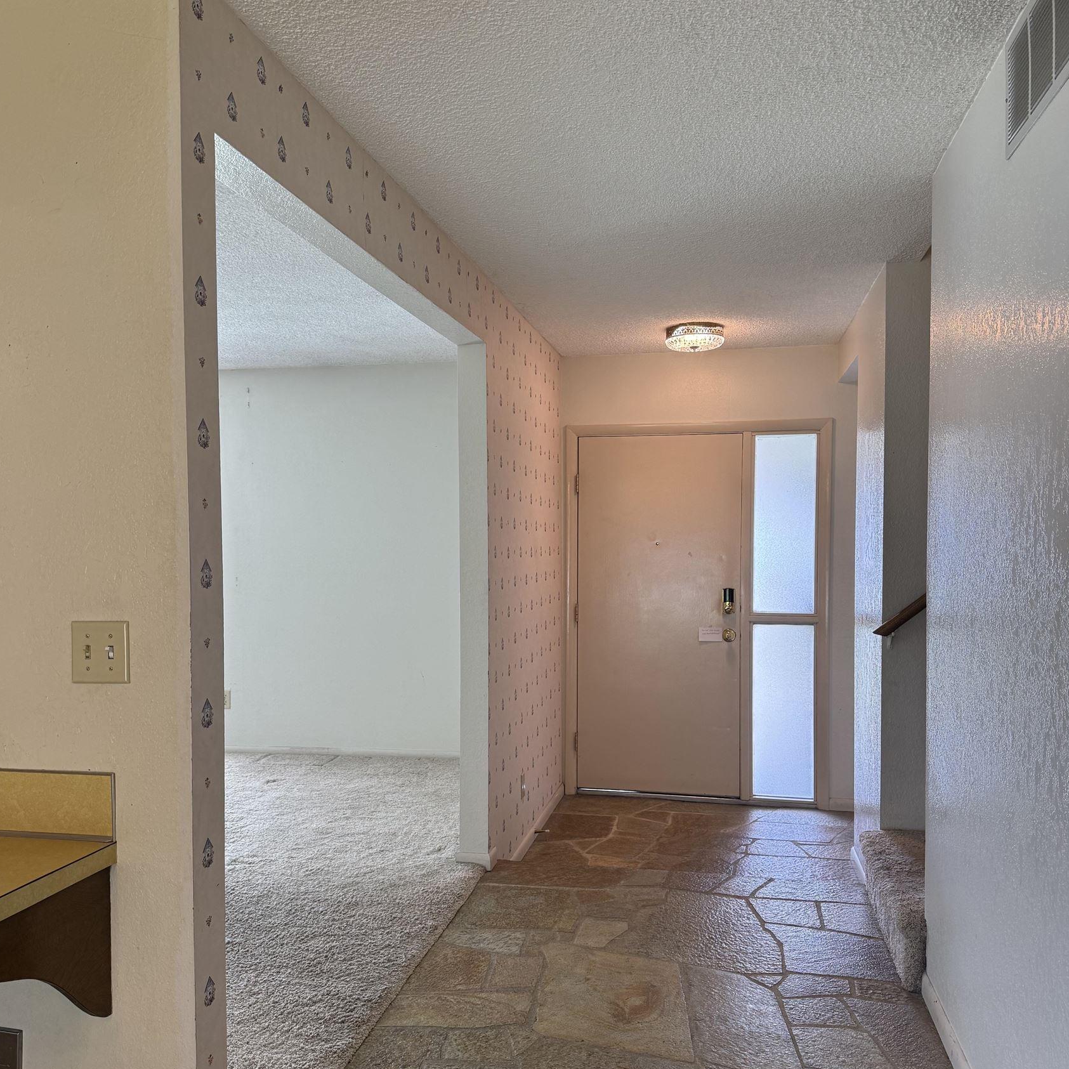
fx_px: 1013
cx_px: 528
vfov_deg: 55.6
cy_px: 568
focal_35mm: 29
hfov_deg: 55.6
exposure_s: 1/120
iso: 100
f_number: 1.78
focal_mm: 6.76
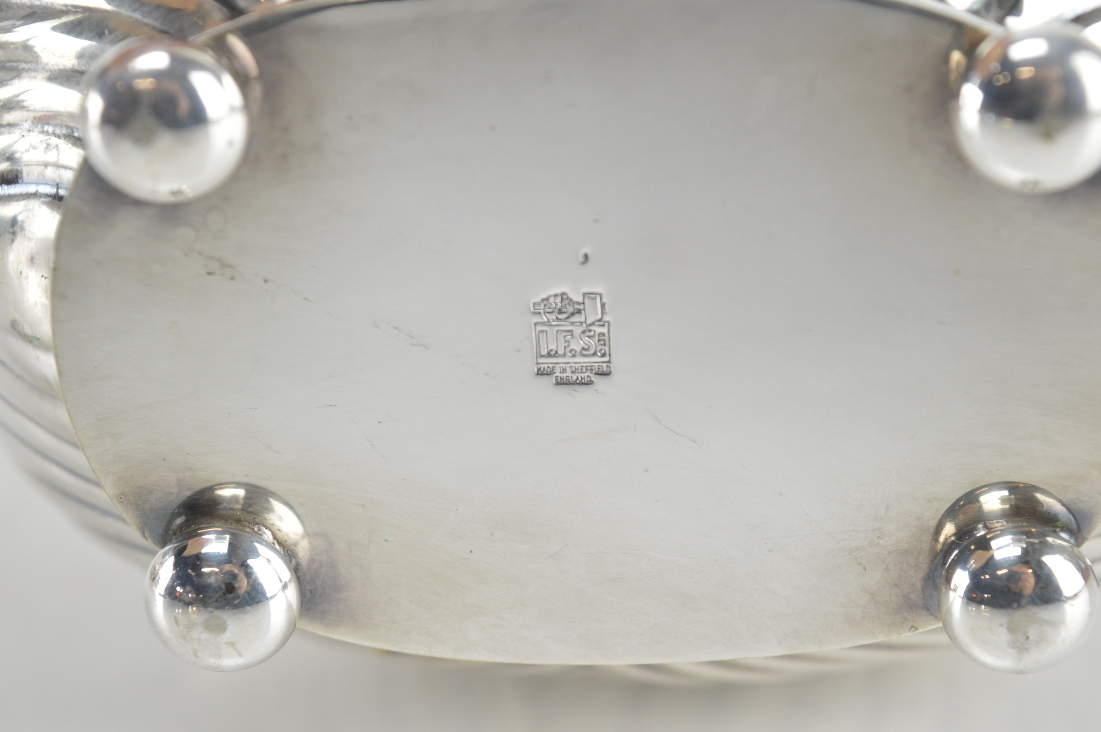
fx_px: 2521
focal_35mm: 82
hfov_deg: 24.6
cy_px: 366
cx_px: 550
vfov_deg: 16.5
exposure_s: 1/80
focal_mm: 55
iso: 800
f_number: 6.3
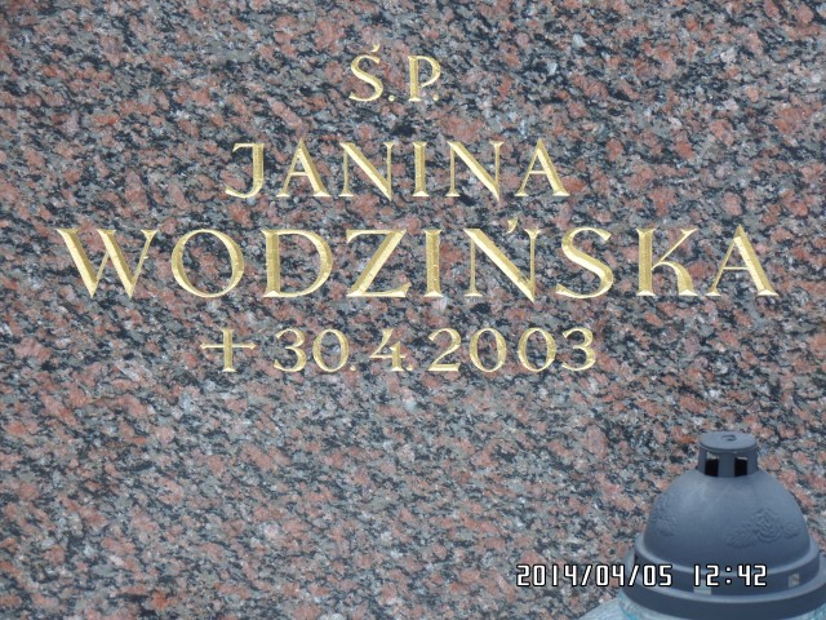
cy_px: 310
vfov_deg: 10.5
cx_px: 413
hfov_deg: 14.0
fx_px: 3365
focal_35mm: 141
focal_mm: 25.2
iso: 100
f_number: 4.2
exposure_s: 1/125
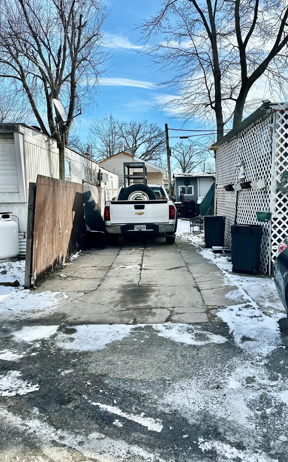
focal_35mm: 26
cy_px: 235
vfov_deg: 70.4
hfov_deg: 47.4
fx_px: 327
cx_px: 167
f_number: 1.78
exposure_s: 1/2967
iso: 80
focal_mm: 6.86
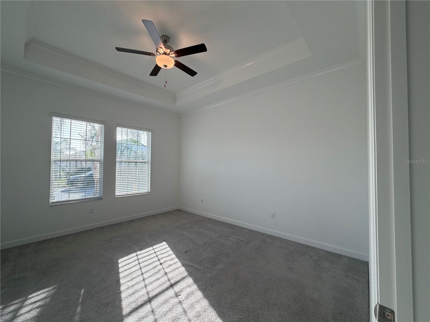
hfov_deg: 102.1
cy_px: 161
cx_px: 215
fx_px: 174
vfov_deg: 85.7
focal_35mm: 14
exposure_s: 1/181
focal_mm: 2.22
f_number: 2.2
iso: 64
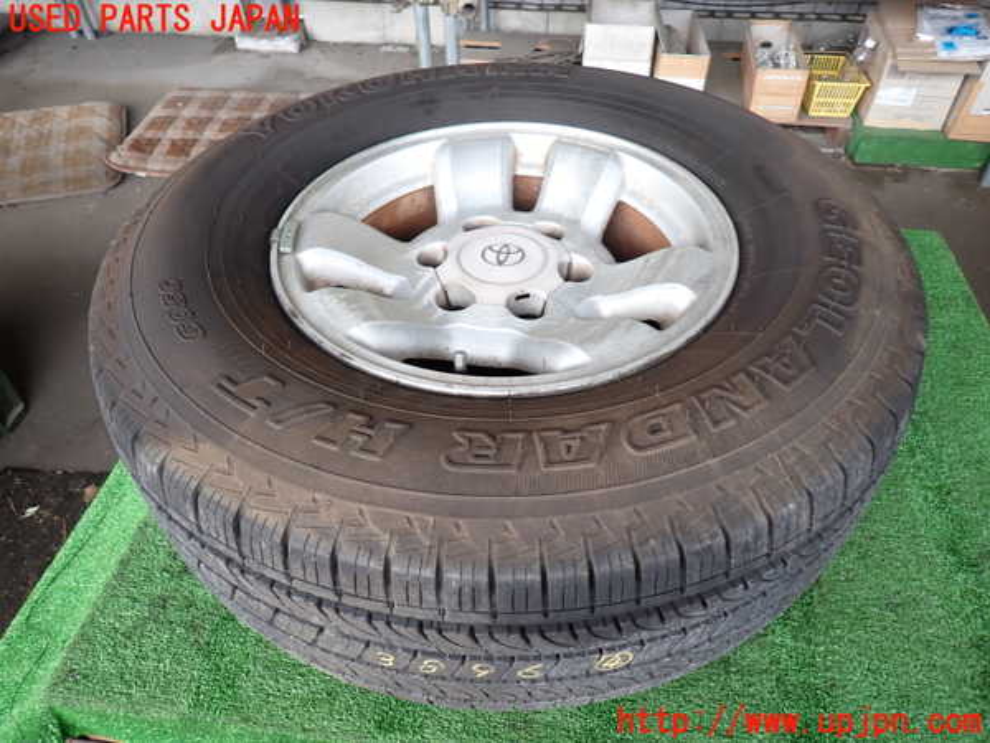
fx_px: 715
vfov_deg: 54.9
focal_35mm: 25
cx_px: 495
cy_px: 372
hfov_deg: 69.4
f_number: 2
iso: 100
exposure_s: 1/125
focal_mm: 4.5
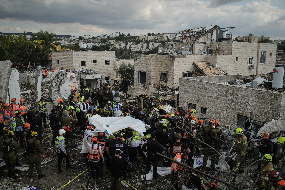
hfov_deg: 54.4
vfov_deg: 37.9
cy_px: 95
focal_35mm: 35
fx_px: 277
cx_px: 142
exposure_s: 1/1600
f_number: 6.3
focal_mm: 35
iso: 500
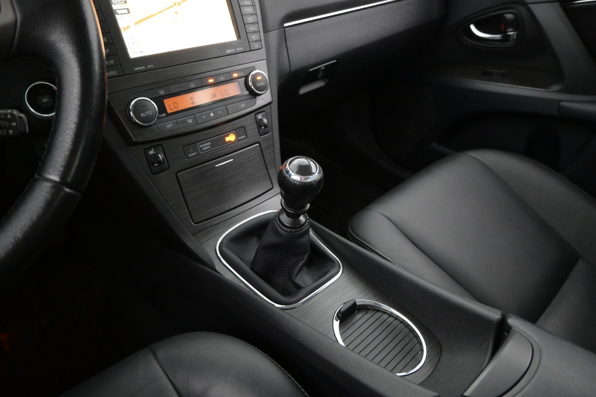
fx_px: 397
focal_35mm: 24
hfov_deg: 73.7
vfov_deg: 53.1
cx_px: 298
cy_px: 198
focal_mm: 16
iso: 2500
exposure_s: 1/40
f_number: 3.5
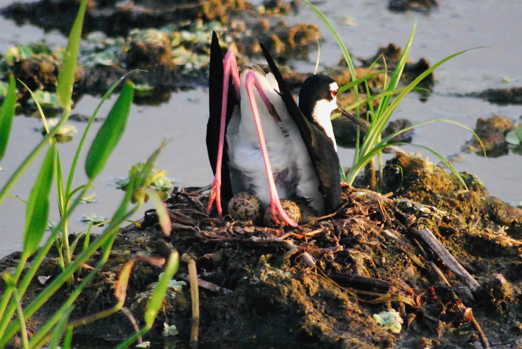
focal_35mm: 450
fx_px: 6533
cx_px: 261
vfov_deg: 3.1
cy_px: 174
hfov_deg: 4.6
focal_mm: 300
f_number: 5.6
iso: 1600
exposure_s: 1/800
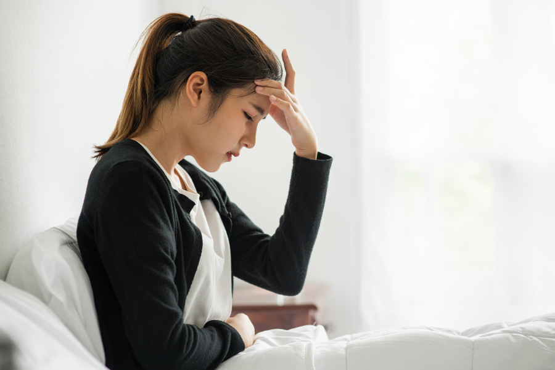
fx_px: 1311
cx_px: 278
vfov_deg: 16.1
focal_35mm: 85
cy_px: 185
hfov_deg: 23.9
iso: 400
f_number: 2
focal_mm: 85
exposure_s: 1/200
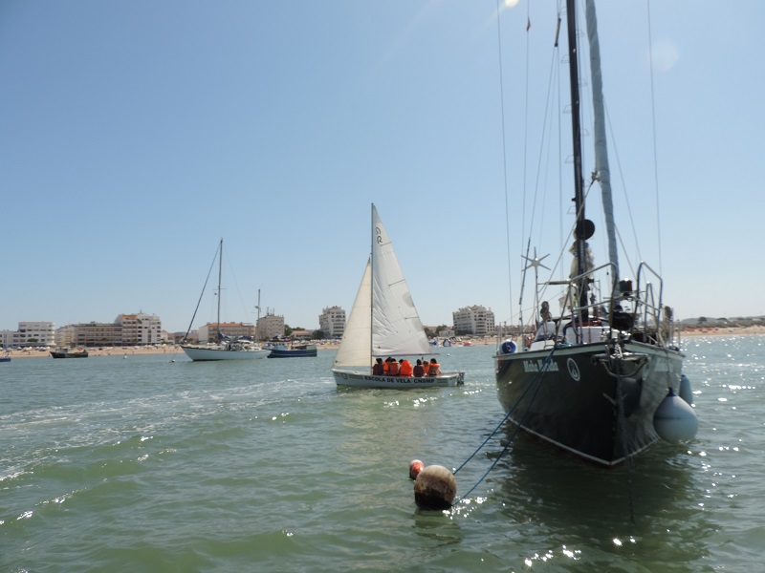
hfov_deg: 71.6
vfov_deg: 56.8
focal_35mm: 24
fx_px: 530
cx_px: 382
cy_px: 286
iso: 80
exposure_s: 1/1250
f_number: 3.3
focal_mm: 4.3
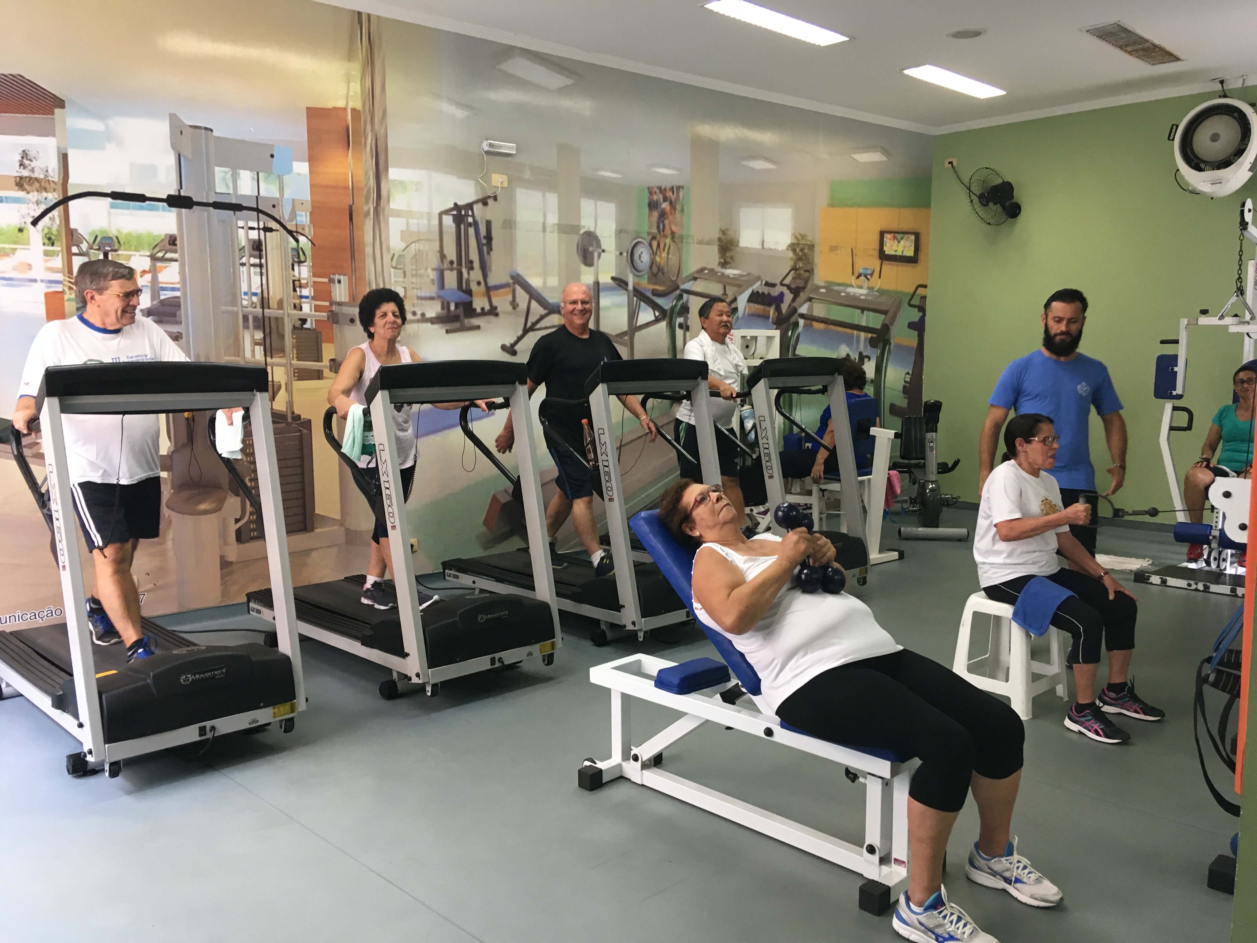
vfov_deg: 48.2
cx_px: 628
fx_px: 1053
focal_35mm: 29
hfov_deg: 61.7
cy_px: 472
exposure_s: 1/30
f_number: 2.2
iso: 80
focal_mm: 4.15
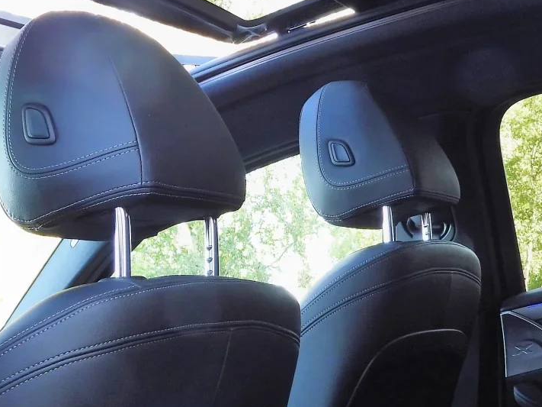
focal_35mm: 81
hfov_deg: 24.1
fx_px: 1268
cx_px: 252
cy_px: 257
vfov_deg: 18.2
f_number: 3.2
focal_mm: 5.4
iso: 180
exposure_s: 1/30
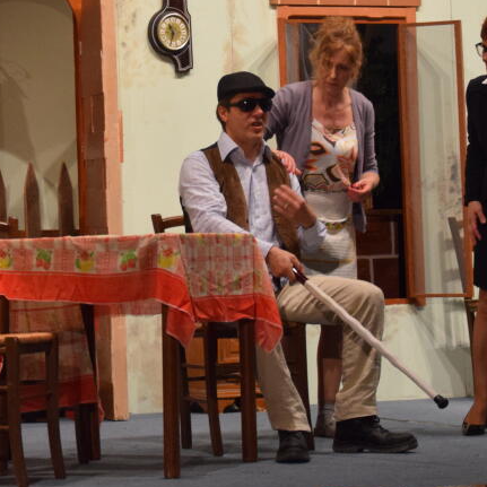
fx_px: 2372
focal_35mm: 149
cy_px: 123
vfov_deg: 11.7
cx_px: 63
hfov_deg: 11.7
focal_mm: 42
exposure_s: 1/60
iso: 1600
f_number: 4.8
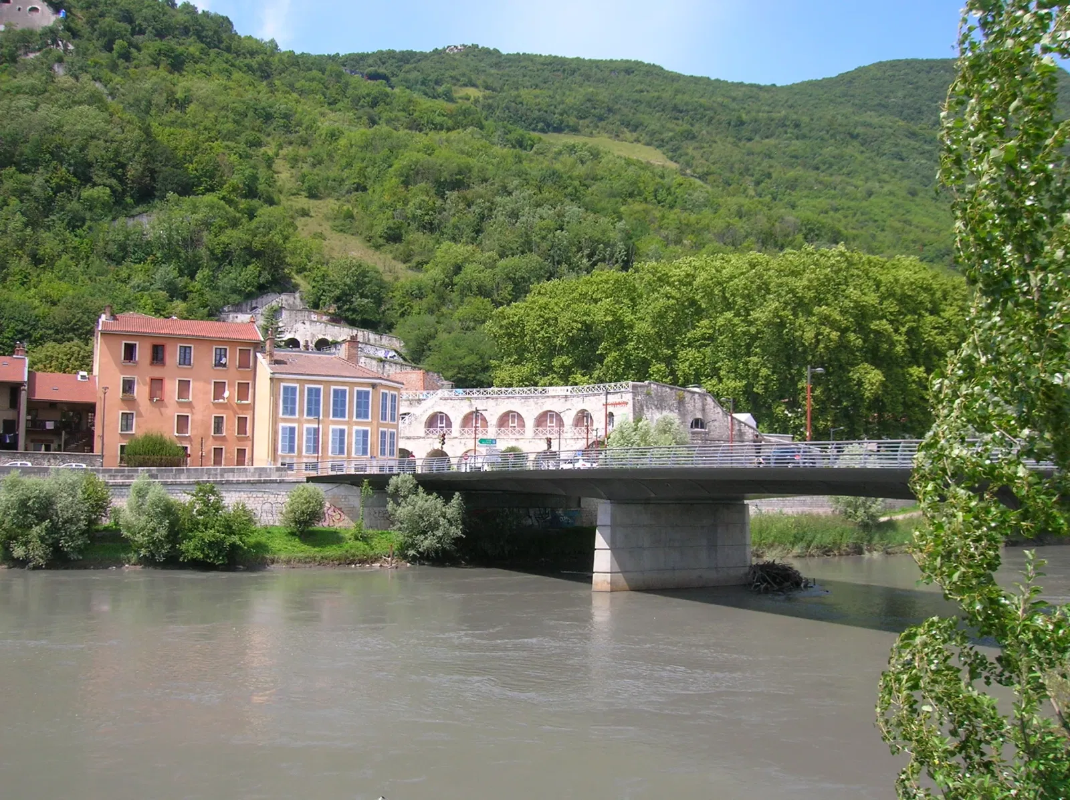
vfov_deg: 41.7
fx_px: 1050
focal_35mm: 34
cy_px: 400
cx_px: 535
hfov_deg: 54.0
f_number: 4.9
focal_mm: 5.7
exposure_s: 1/234
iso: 50
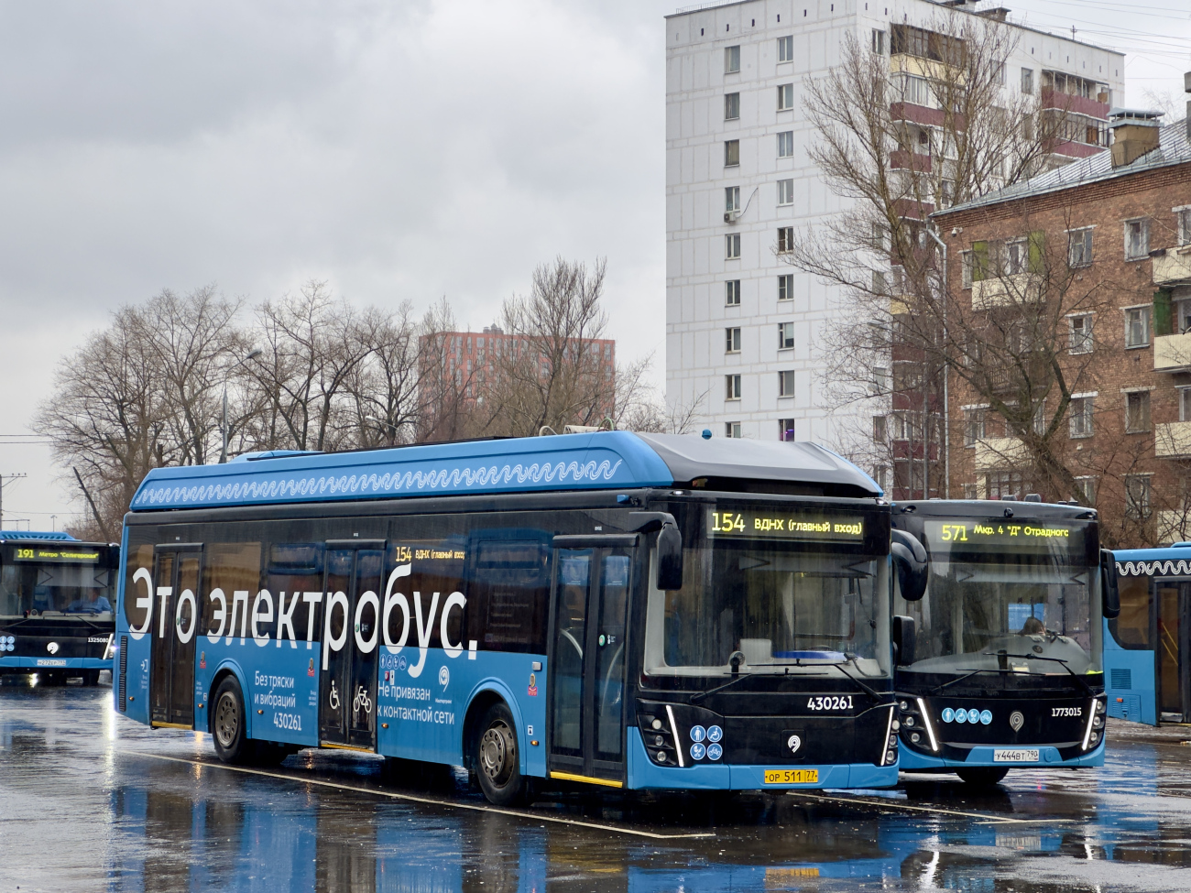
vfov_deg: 19.1
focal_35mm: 77
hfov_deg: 25.3
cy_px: 446
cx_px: 596
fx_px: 2649
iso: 32
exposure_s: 1/125
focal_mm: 9
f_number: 2.8
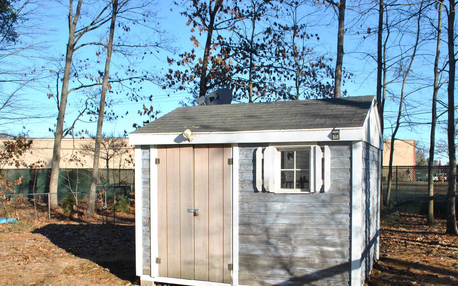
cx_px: 254
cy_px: 194
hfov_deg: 53.9
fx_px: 449
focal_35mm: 36
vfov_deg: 34.9
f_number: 6.3
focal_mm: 18
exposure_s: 1/160
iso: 100
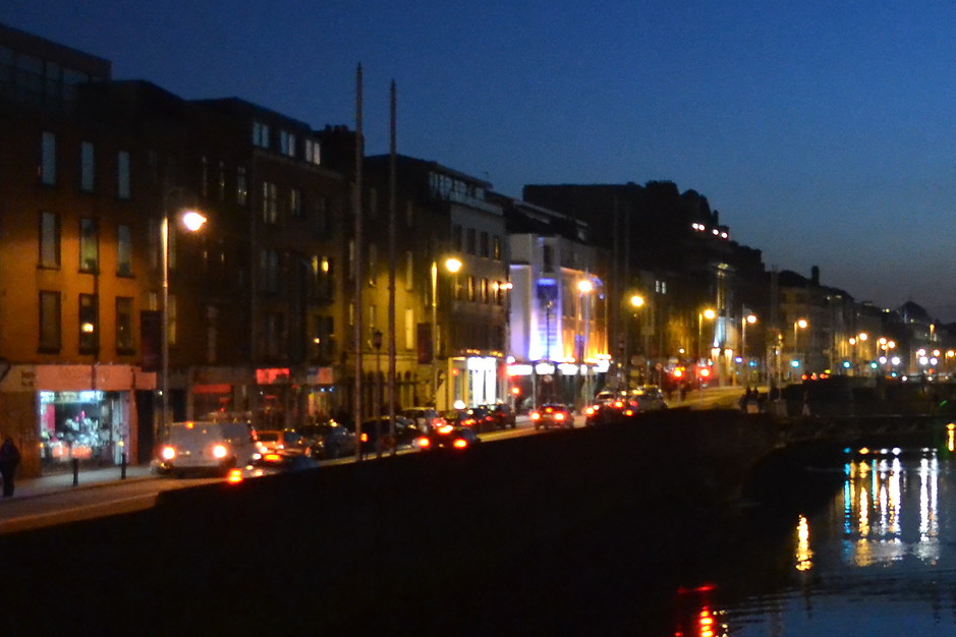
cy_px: 387
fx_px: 1832
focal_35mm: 69
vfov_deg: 19.7
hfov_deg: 26.0
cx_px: 1156
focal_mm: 18
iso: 3200
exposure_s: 1/25
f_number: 3.5
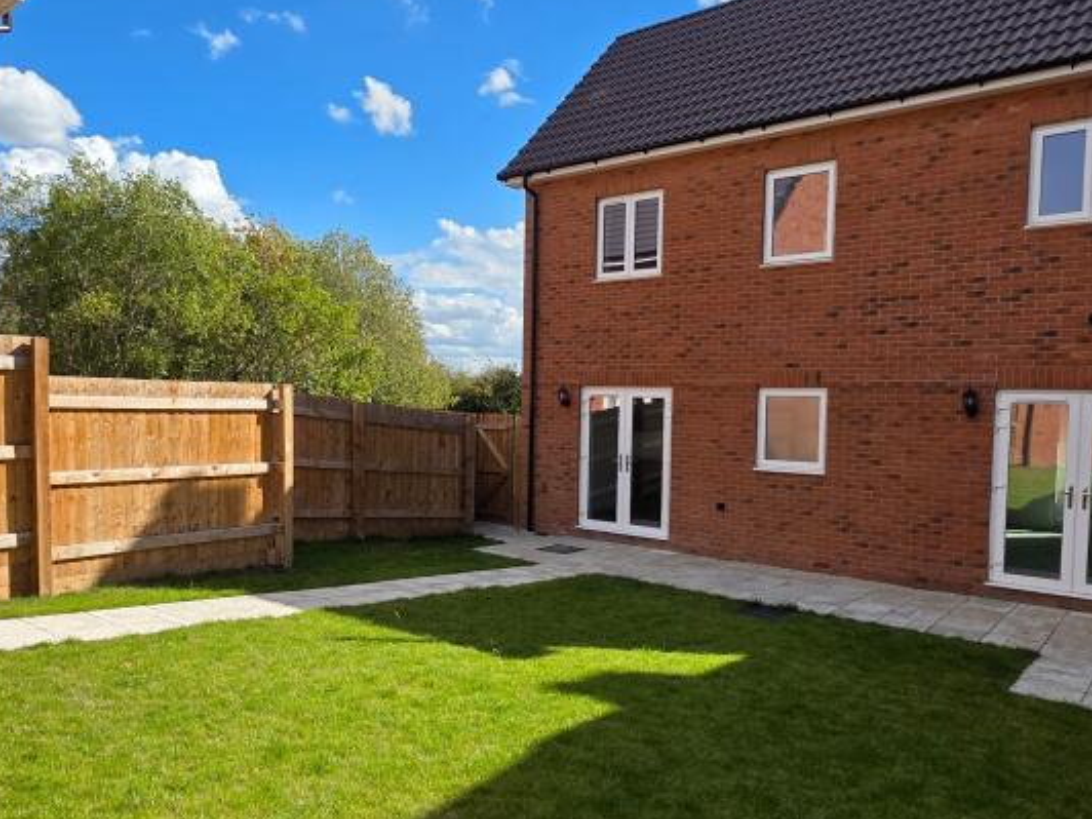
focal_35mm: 25
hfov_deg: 69.4
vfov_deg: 54.8
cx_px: 540
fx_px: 789
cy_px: 437
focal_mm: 2.2
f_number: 1.9
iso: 40
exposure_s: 1/1645
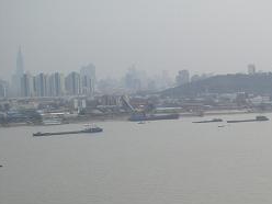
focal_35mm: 110
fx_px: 864
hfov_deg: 16.4
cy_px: 180
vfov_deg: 13.4
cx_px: 399
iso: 50
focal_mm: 5.7
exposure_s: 1/231
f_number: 2.8
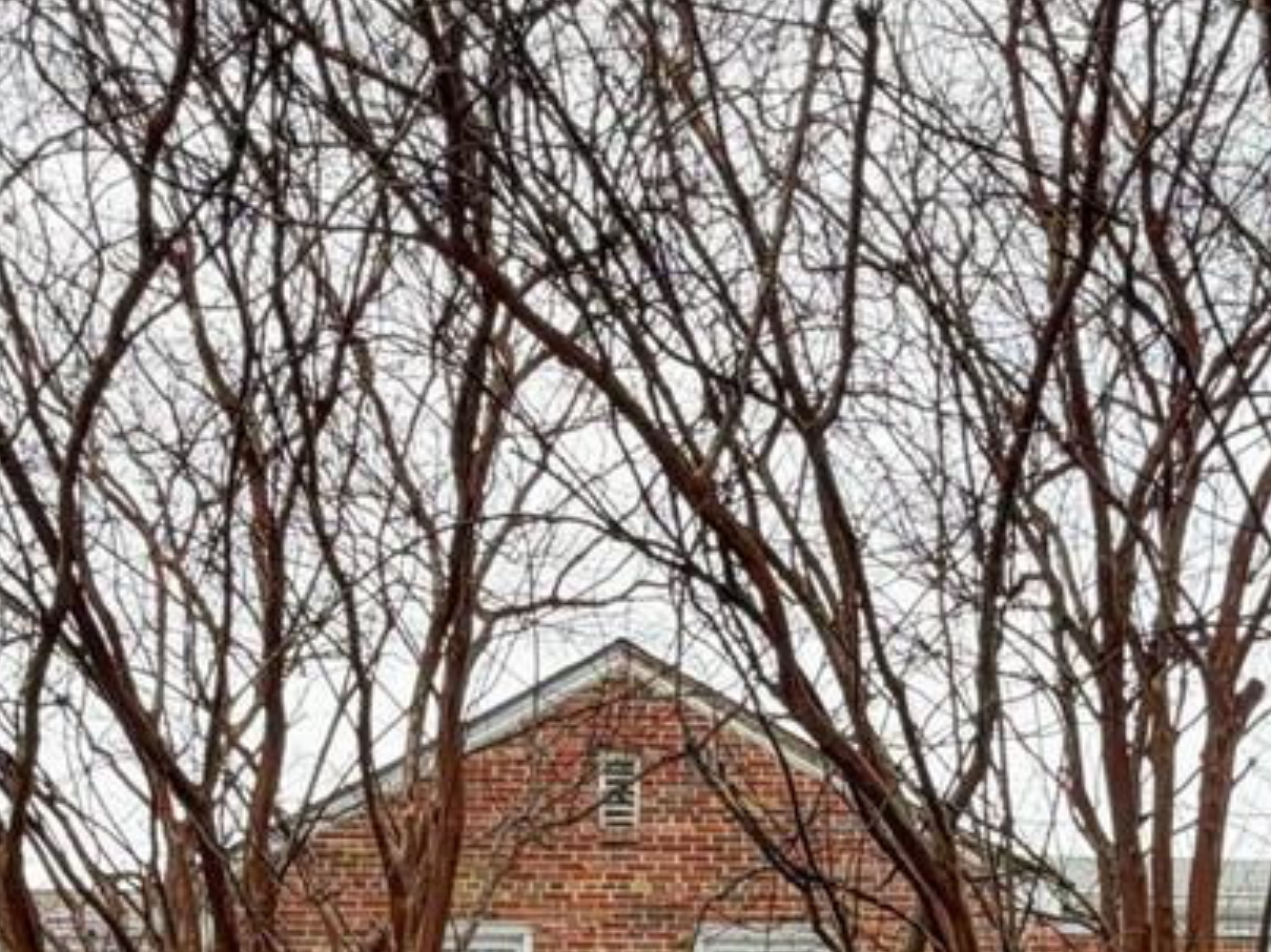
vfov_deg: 25.3
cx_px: 694
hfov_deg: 38.2
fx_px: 1835
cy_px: 1223
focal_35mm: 50
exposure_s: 1/225
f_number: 2.2
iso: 40
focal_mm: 2.22
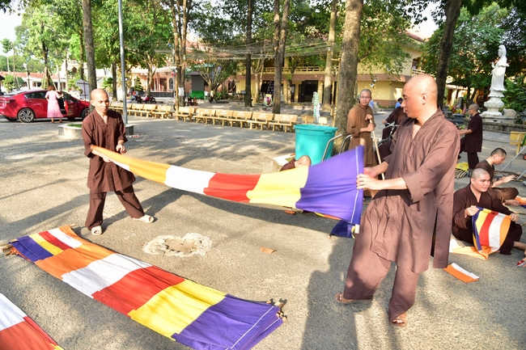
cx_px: 263
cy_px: 175
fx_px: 351
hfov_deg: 73.8
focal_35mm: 24
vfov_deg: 53.1
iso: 100
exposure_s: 1/80
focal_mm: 24
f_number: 5.6
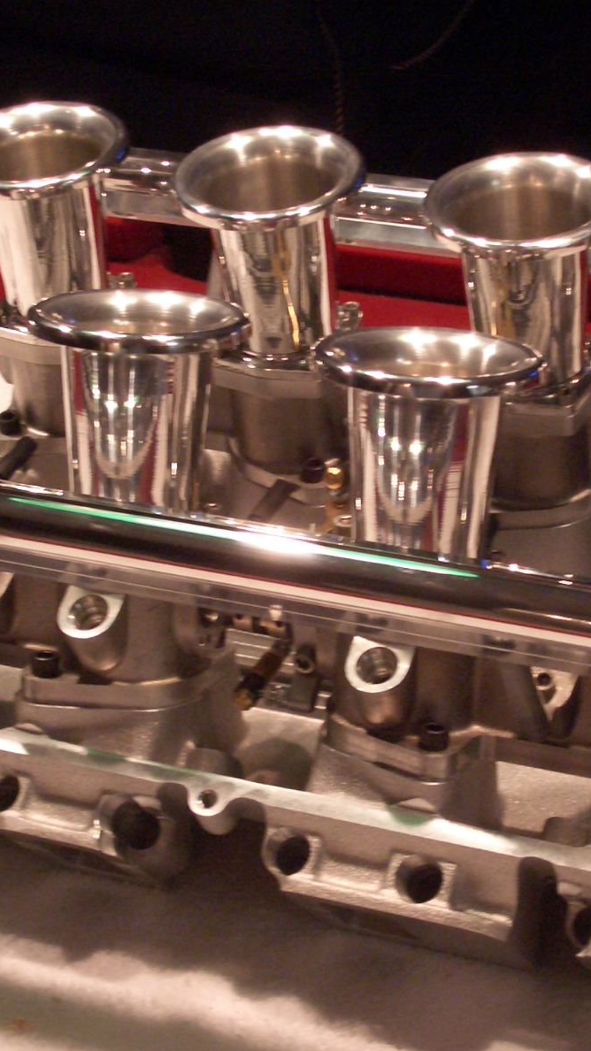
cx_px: 329
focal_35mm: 91
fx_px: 2536
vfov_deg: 23.4
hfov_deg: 13.3
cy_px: 529
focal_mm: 10.2
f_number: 3.5
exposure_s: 1/25
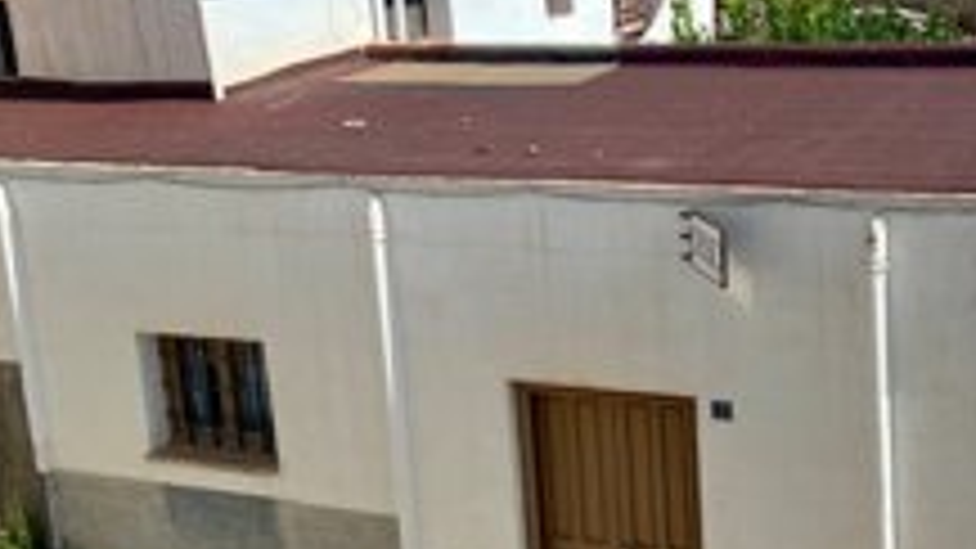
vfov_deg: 25.4
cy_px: 279
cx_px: 585
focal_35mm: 47
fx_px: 1216
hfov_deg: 43.5
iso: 50
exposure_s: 1/7463
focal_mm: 5.7
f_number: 1.5
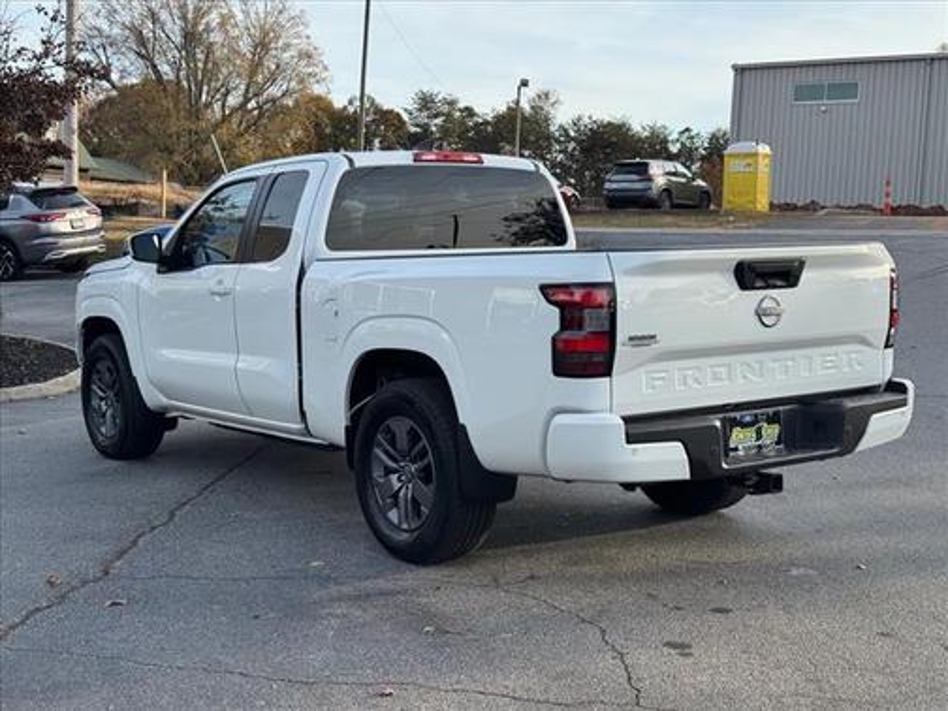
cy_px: 356
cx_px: 474
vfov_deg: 30.3
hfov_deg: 39.7
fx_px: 1315
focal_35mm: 48
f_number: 1.78
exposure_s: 1/1395
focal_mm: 6.76
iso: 64
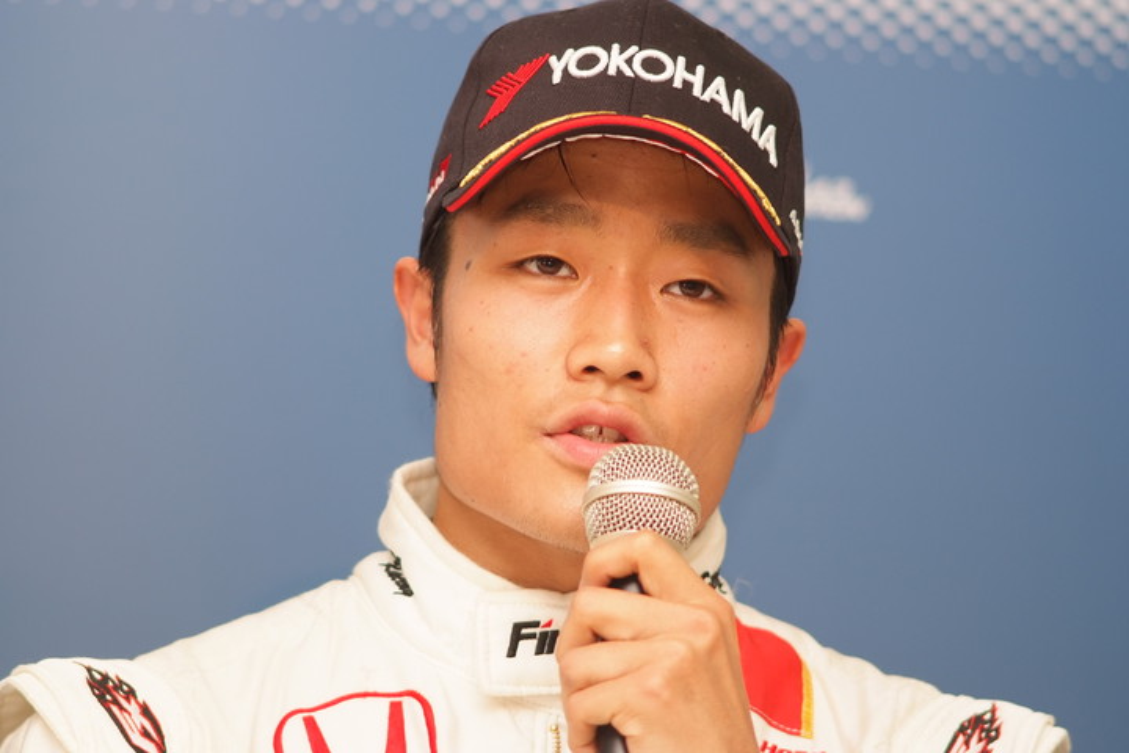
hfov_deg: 7.6
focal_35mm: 270
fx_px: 8467
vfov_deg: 5.1
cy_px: 376
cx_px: 564
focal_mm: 180
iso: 400
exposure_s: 1/125
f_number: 2.8
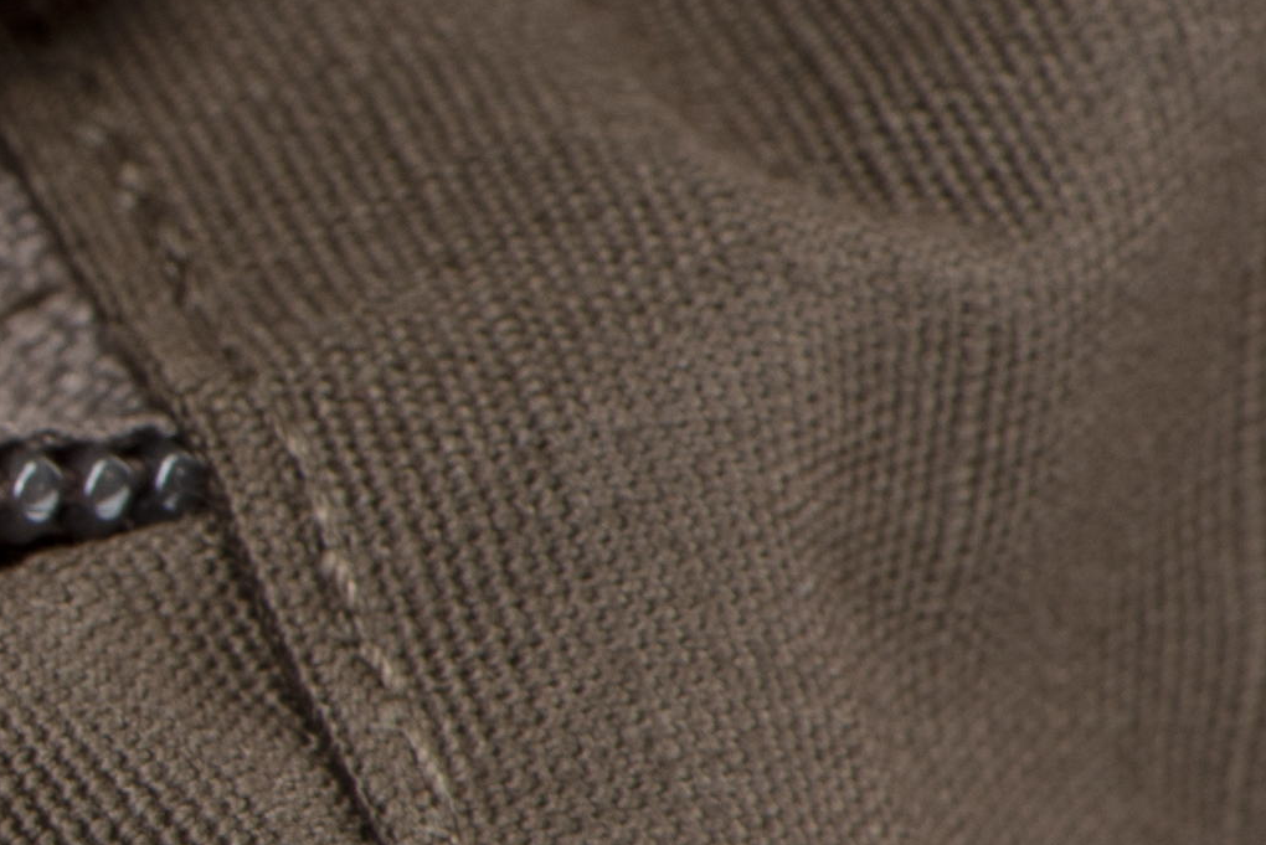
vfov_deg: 2.2
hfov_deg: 3.3
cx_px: -2426
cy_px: 828
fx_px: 21776
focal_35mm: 619
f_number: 16
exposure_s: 1/125
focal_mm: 105
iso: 100
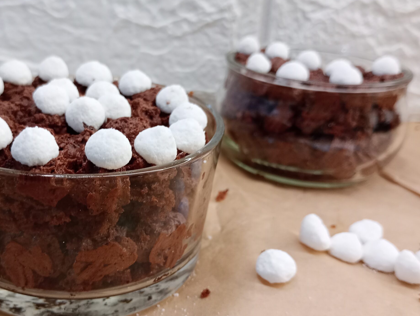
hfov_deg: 47.4
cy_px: 184
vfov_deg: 36.8
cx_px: 161
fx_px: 474
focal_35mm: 39
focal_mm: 4.27
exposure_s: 1/33.3
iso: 685
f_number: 1.8
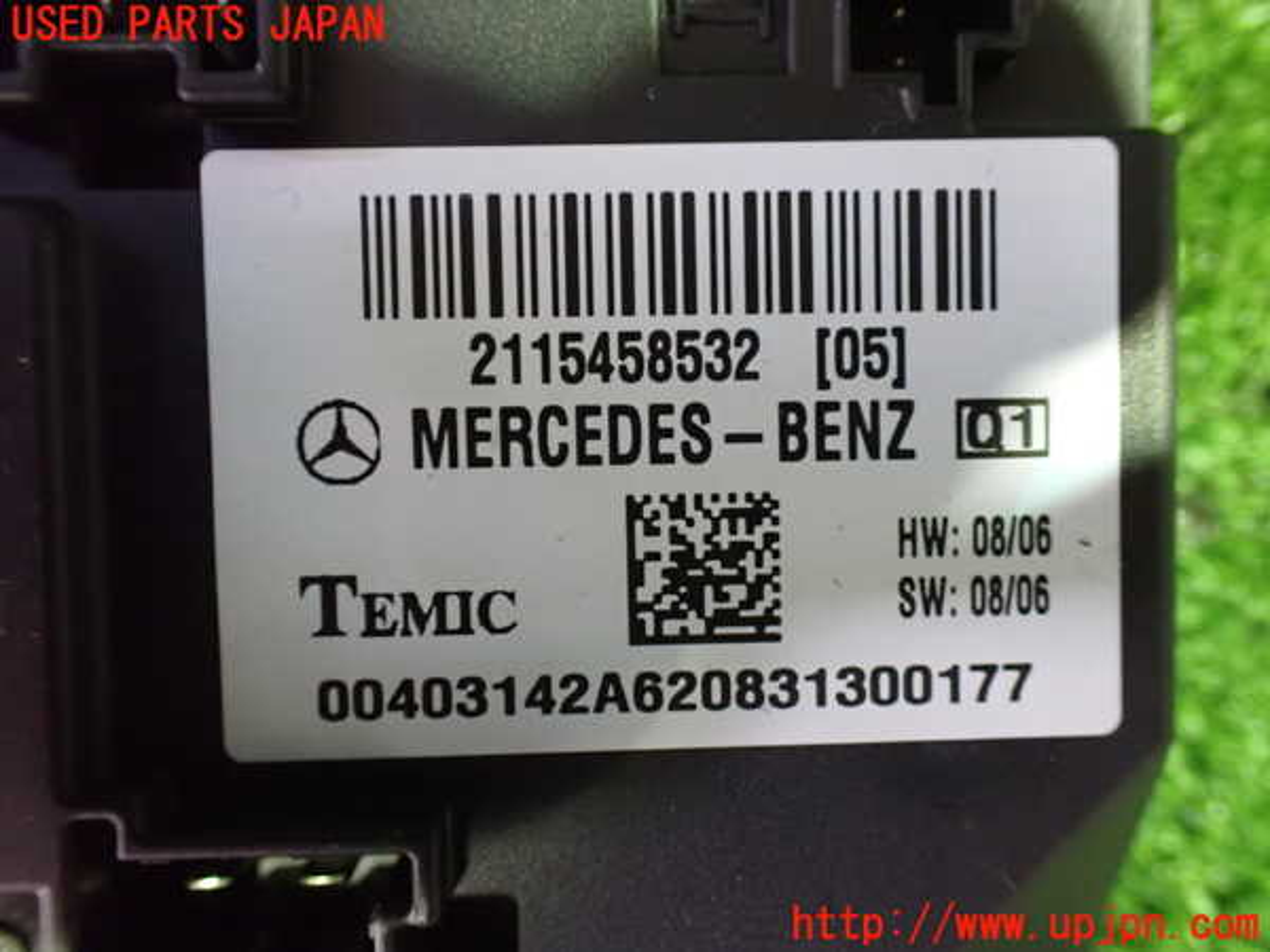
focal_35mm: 30
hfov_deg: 60.0
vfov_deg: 46.8
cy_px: 476
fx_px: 1101
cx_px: 635
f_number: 2.3
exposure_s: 1/30
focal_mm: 5.4
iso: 1600
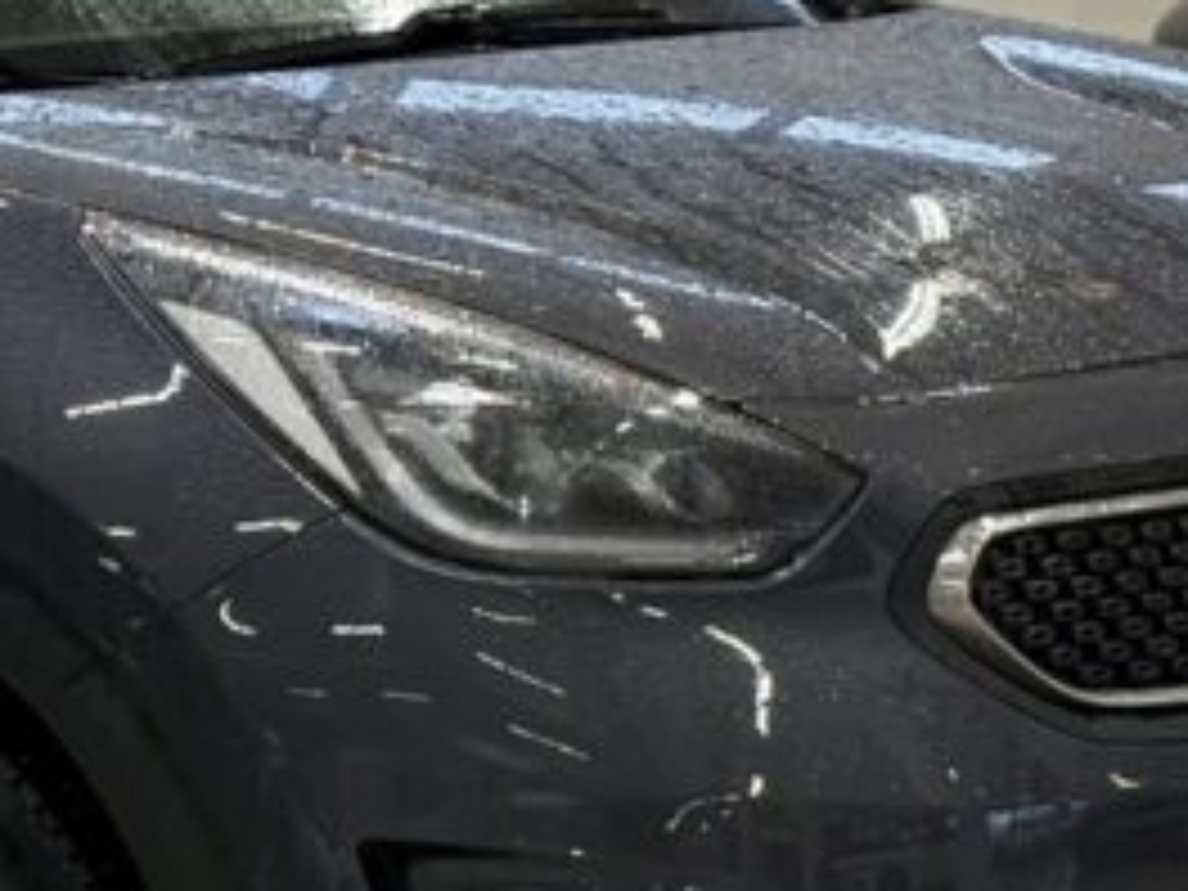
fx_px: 6933
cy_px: 558
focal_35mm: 202
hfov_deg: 9.7
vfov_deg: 7.4
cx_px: -81
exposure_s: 1/100
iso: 100
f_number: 1.6
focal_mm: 5.96
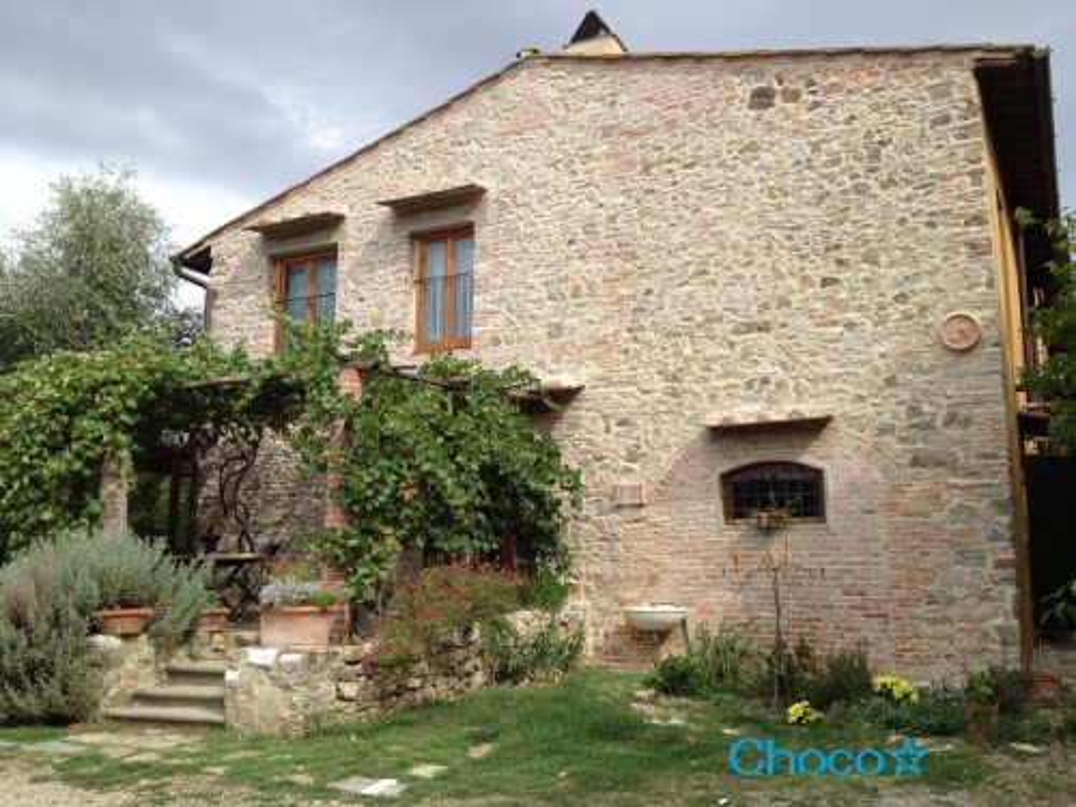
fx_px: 1088
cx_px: 538
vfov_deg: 40.7
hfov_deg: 52.6
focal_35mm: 35
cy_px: 404
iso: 64
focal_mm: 4.28
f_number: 2.4
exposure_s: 1/1042
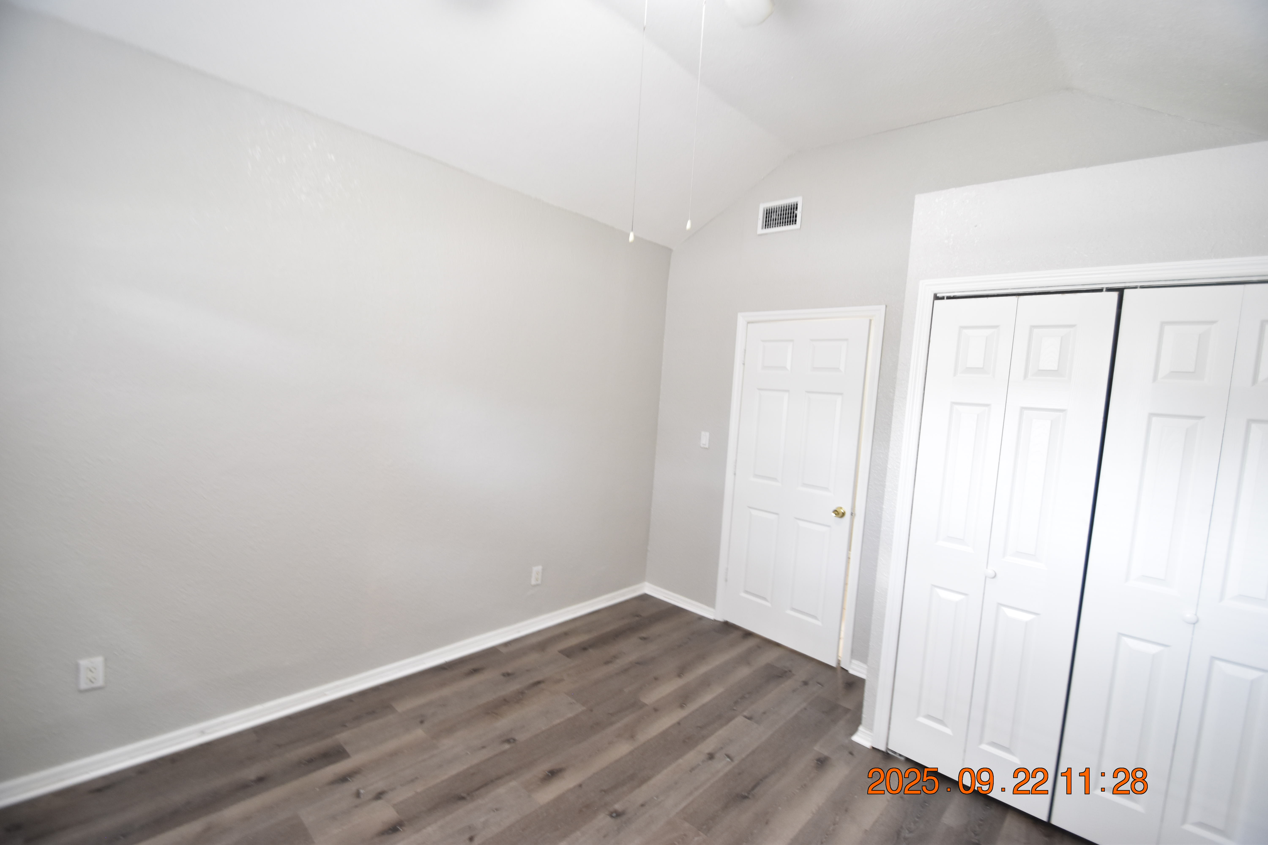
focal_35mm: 15
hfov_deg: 100.4
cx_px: 634
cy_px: 422
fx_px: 528
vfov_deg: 77.3
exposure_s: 1/15
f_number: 4
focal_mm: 10
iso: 800
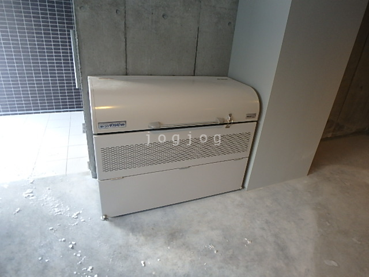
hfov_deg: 79.0
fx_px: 224
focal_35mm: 21
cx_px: 184
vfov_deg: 63.4
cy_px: 138
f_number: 3.5
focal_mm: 3.7
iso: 200
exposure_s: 1/30
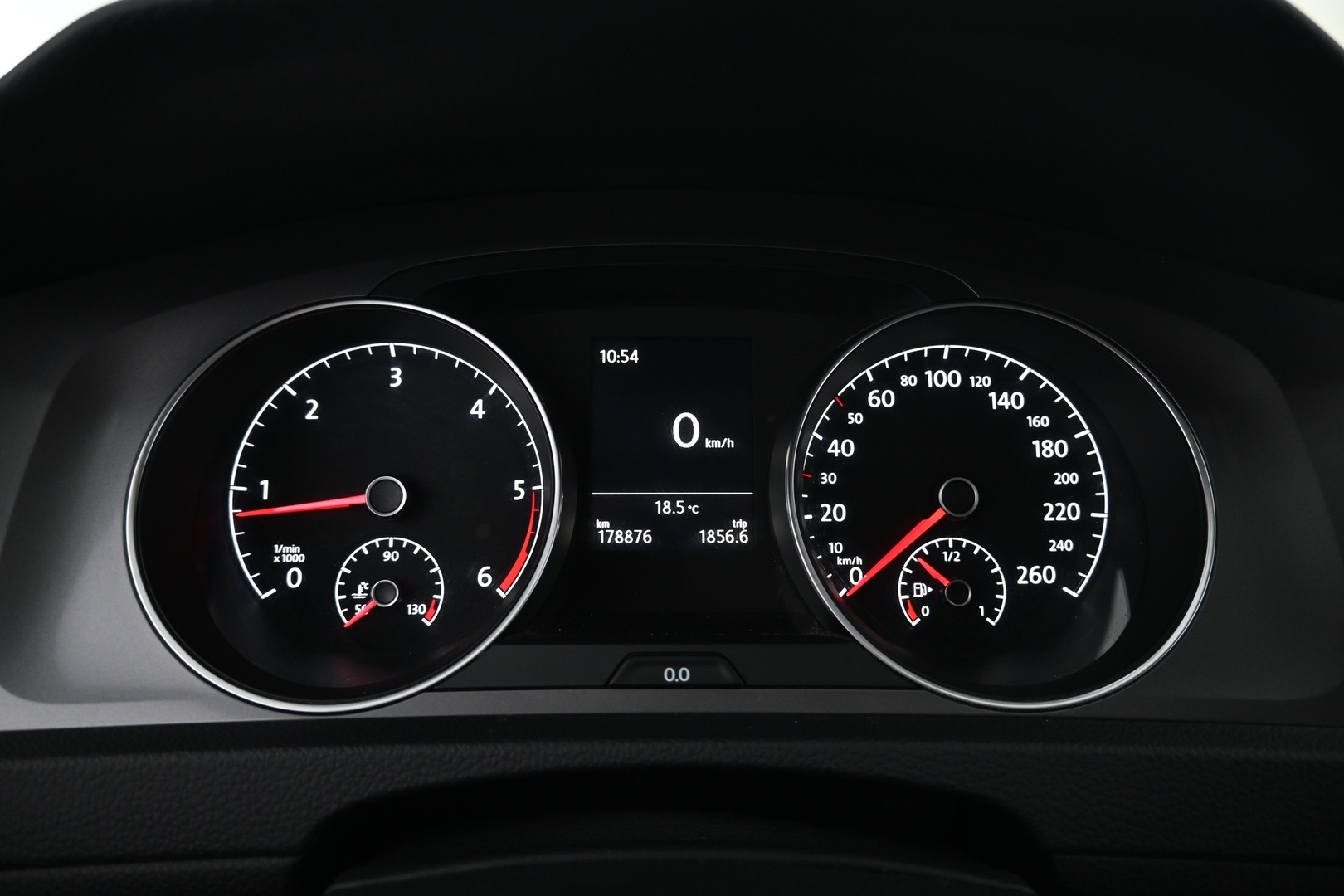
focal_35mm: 24
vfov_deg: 53.1
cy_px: 448
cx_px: 672
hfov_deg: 73.7
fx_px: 896
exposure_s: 1/25
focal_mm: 16
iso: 900
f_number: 3.5
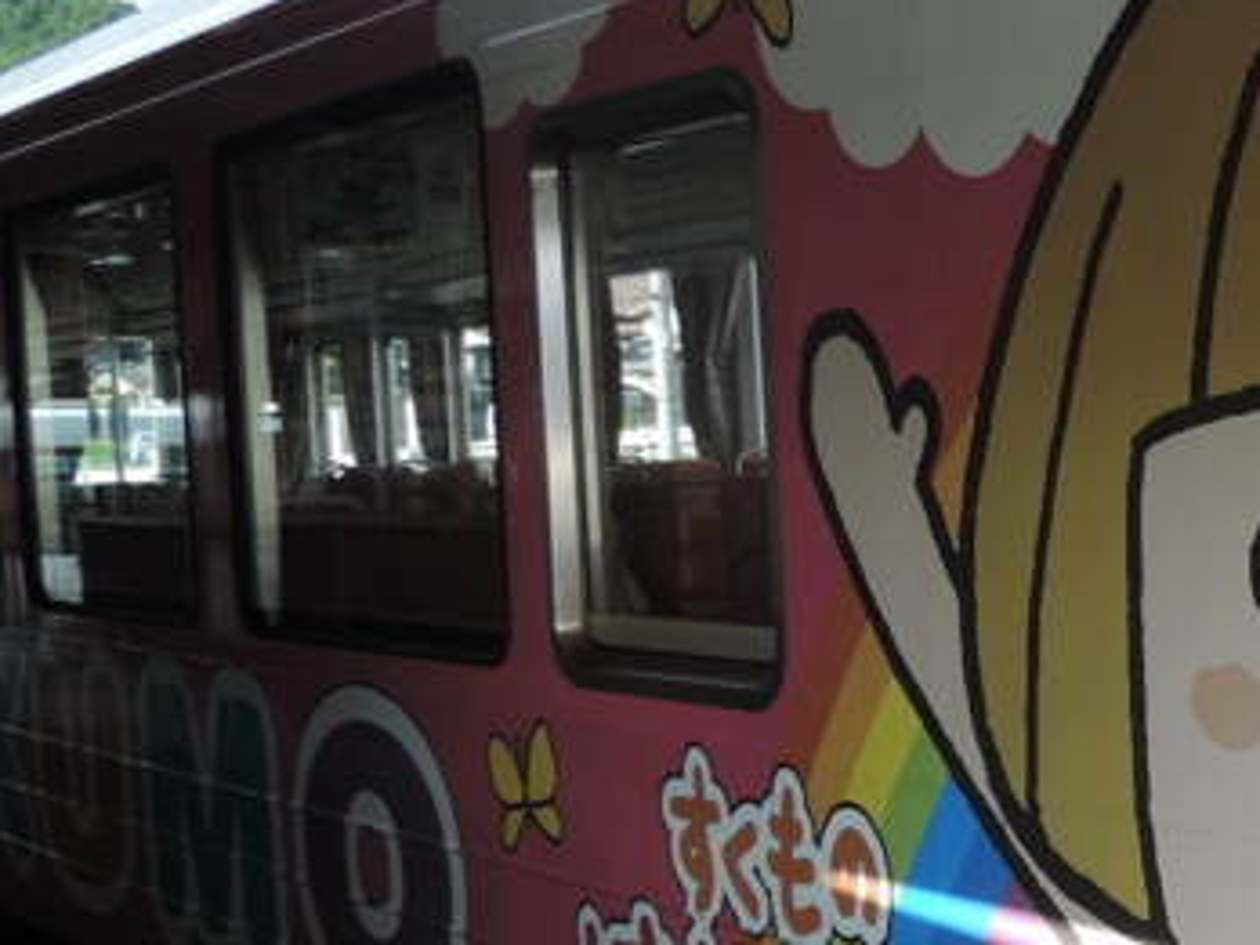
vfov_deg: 21.3
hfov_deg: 25.7
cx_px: 1445
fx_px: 2512
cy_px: 554
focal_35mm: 69
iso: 80
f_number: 3.1
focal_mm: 5.3
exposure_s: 1/200
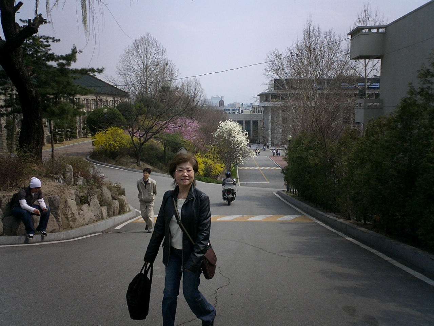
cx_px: 217
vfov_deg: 38.7
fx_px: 464
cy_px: 163
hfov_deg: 50.1
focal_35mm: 37
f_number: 3.5
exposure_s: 1/1250
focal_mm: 5.6
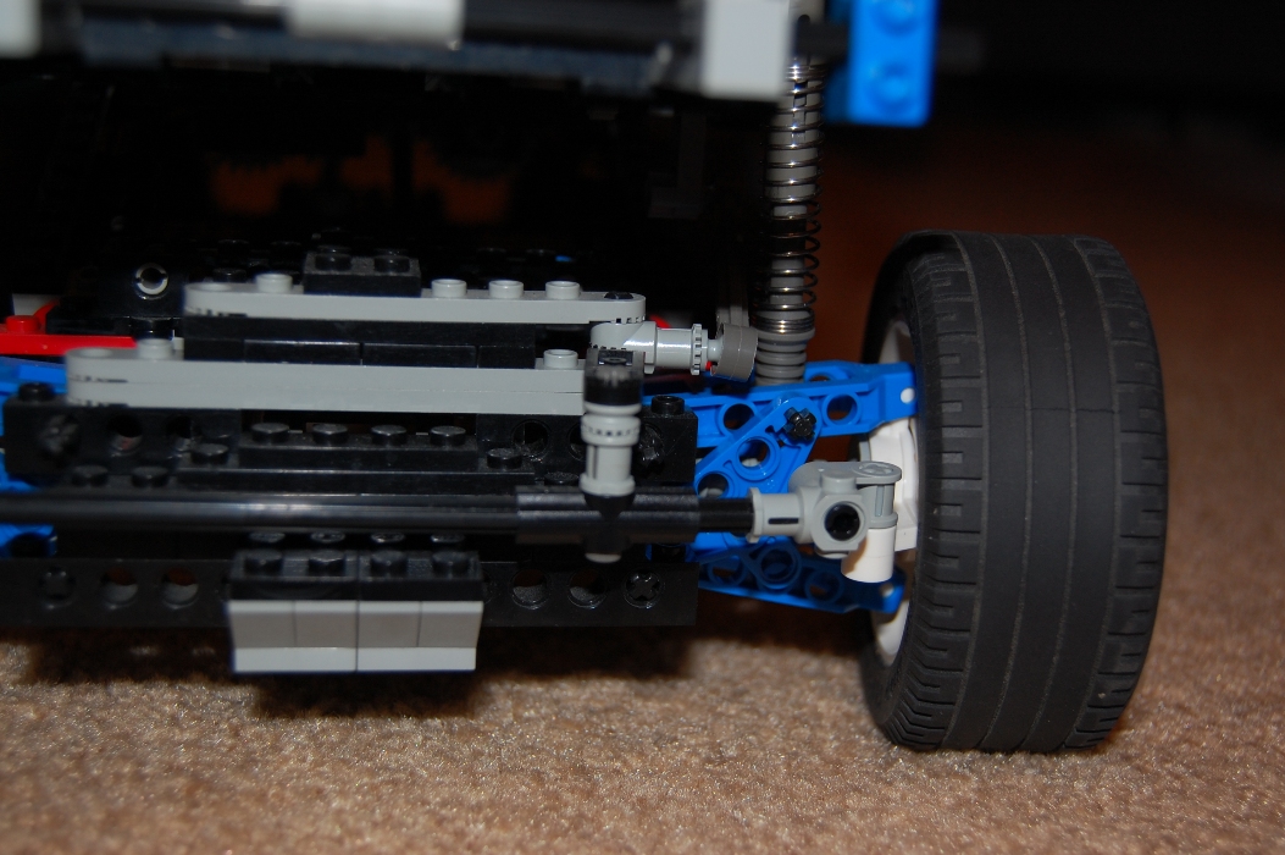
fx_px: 1658
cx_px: 642
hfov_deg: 42.4
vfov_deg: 28.9
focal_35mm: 46
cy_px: 428
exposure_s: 1/60
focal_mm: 31
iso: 200
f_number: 4.5
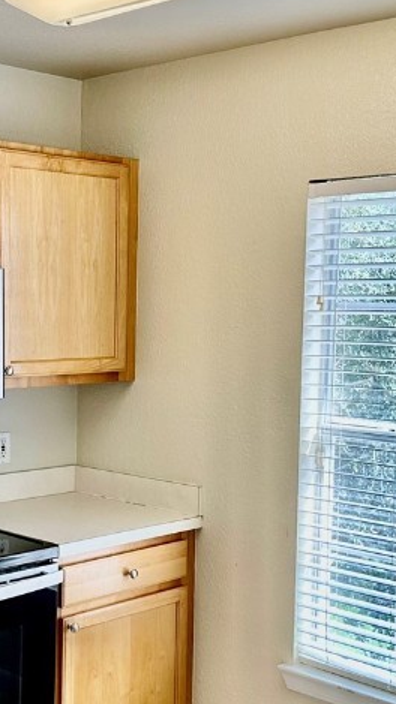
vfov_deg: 36.4
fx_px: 1065
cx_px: 118
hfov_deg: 21.0
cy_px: 442
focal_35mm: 57
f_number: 1.78
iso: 64
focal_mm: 6.86
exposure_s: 1/169
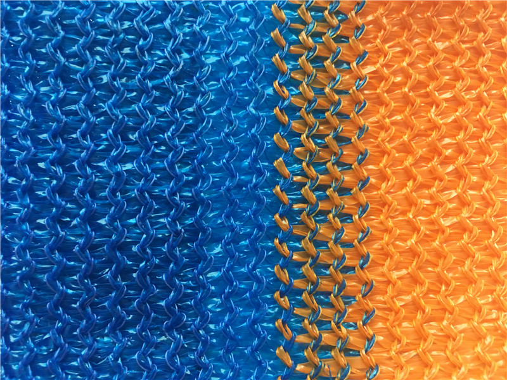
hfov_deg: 61.7
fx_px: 425
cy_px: 190
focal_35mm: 29
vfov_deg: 48.2
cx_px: 254
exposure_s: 1/17
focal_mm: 4.15
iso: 80
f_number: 2.2
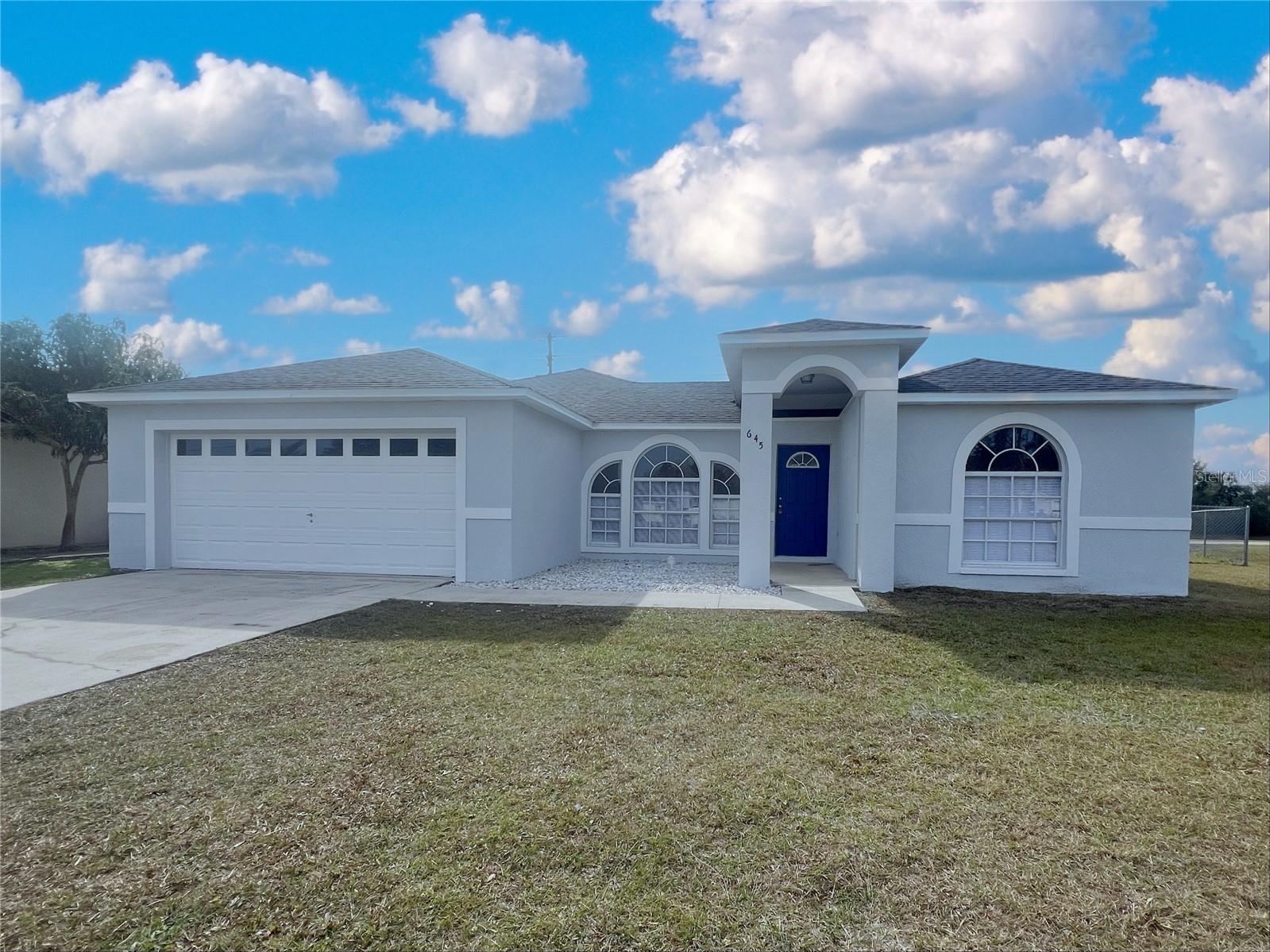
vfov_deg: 89.9
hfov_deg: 106.2
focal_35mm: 13
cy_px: 476
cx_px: 635
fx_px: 477
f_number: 1.8
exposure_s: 1/2597
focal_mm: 1.57
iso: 32
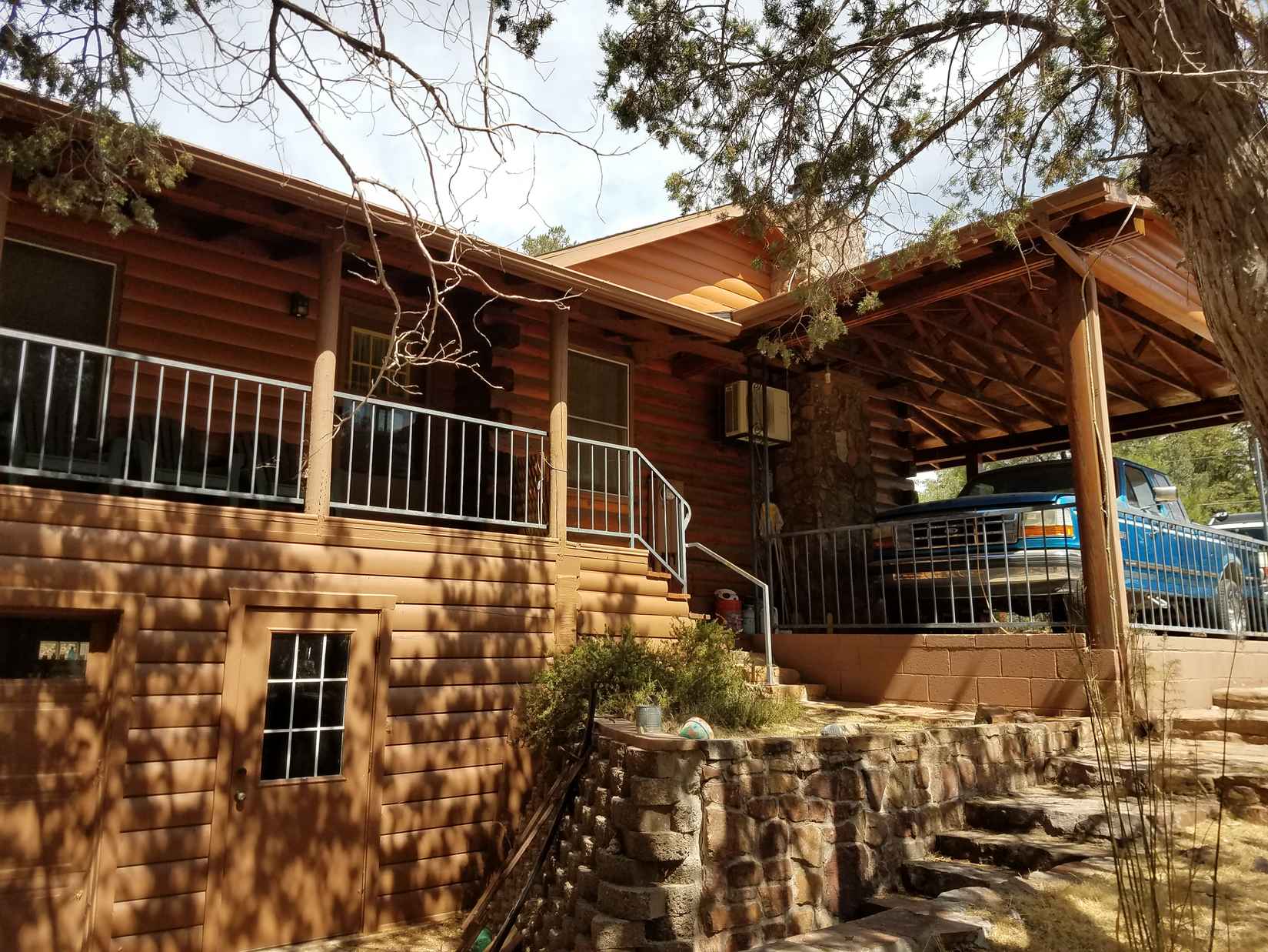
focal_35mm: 26
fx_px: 952
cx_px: 634
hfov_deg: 67.3
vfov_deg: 53.1
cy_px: 476
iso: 40
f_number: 1.7
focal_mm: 4.2
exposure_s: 1/1208
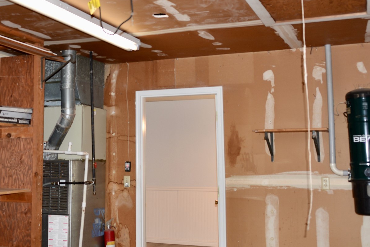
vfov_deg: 25.0
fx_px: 555
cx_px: 128
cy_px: 87
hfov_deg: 36.5
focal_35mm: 54
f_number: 3.8
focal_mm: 32
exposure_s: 1/60
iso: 320
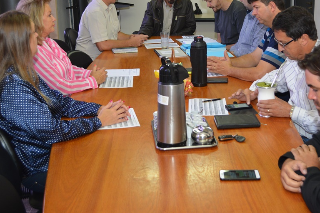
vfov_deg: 24.1
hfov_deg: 35.5
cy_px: 72
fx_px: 498
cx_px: 192
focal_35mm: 56
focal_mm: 28
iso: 640
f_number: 4.5
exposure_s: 1/60
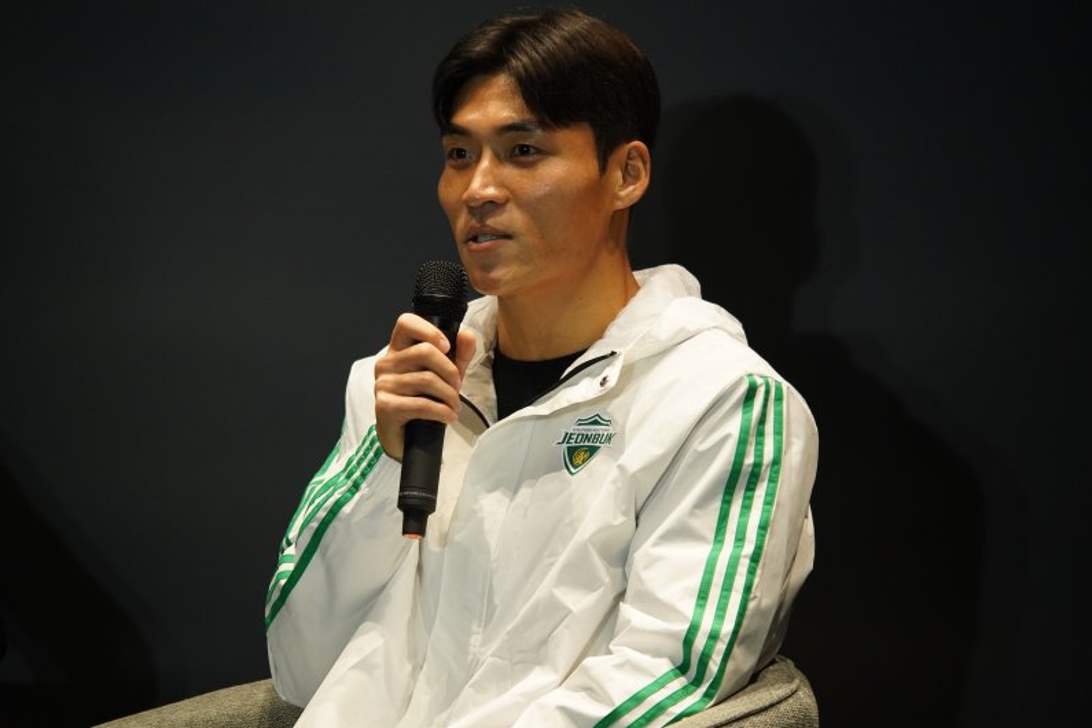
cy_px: 363
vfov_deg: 3.7
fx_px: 11138
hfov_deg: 5.6
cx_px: 547
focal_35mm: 367
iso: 6400
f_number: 6.3
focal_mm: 365.2
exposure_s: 1/125
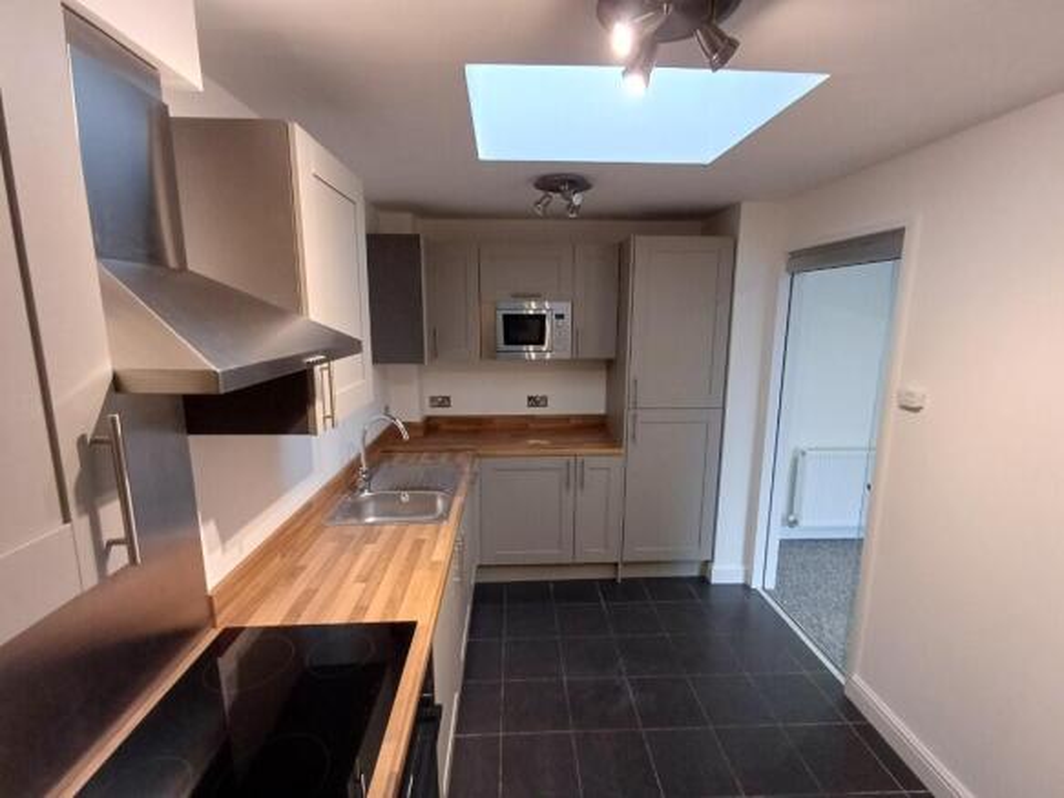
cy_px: 399
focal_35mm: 16
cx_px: 532
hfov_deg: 94.5
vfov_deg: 78.1
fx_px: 492
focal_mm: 1.64
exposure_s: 1/33.3
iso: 160
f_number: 2.2
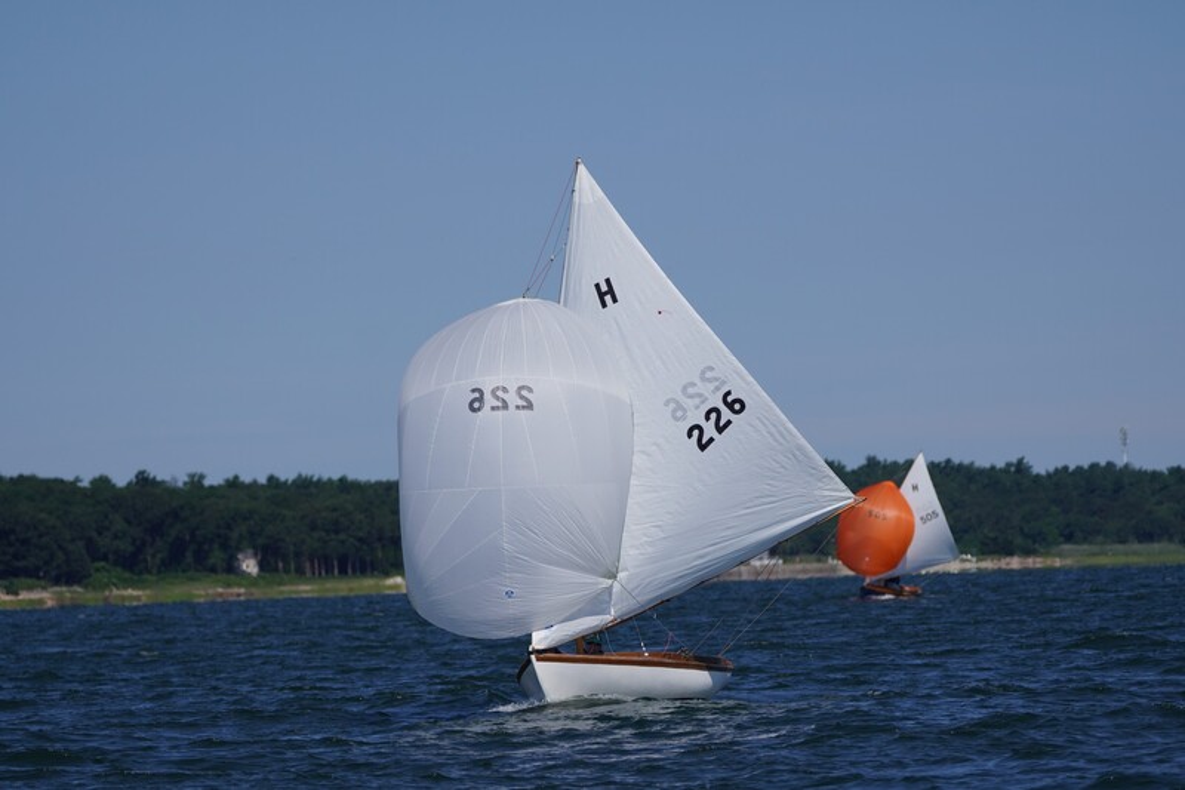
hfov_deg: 6.2
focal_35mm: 332
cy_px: 395
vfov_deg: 4.1
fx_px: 10909
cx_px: 592
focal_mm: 221
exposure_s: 1/1600
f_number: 5.6
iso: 100
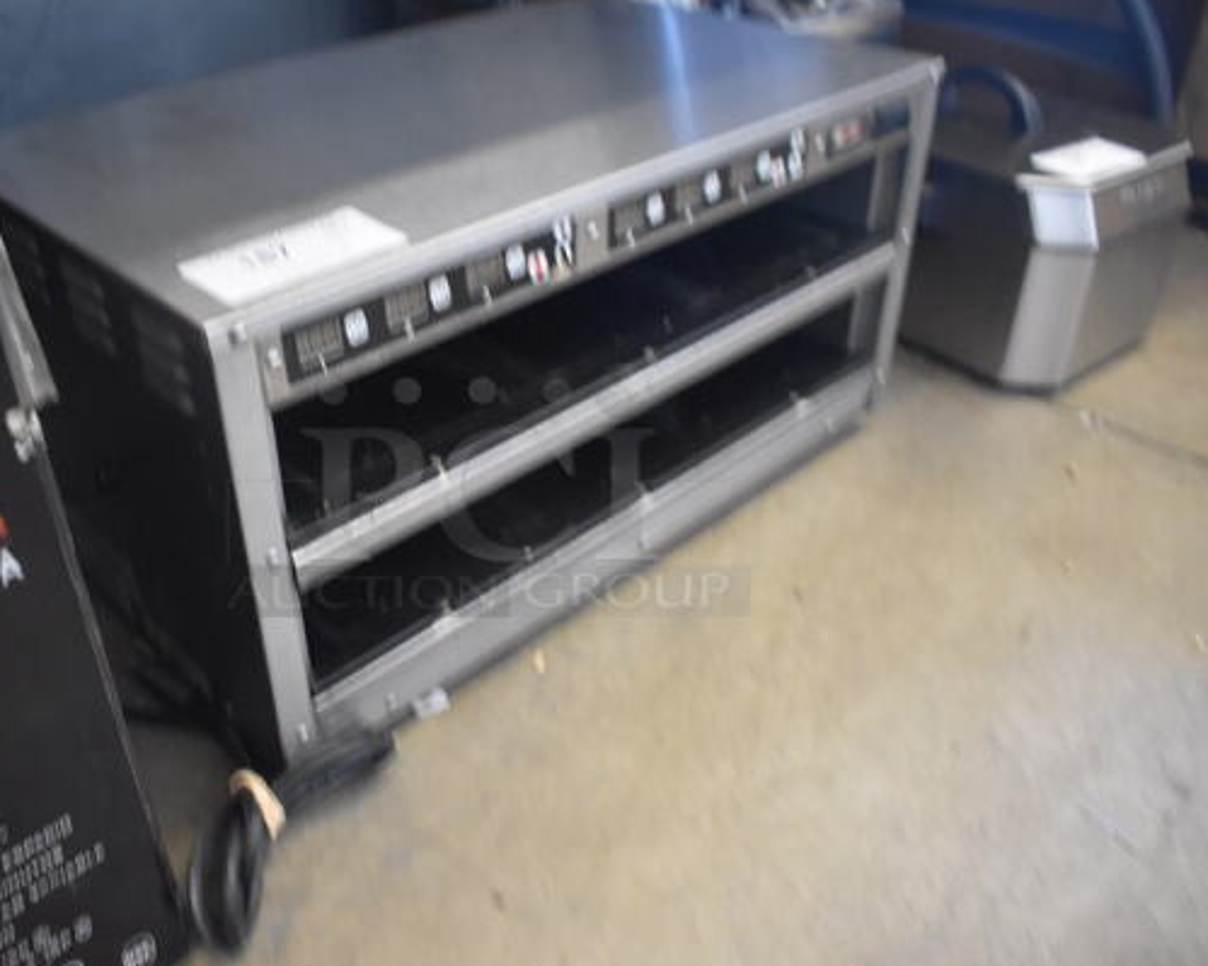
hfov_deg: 56.7
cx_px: 482
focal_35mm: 31
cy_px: 489
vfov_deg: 47.1
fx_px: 1108
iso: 3200
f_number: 3.5
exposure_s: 1/125
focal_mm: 18
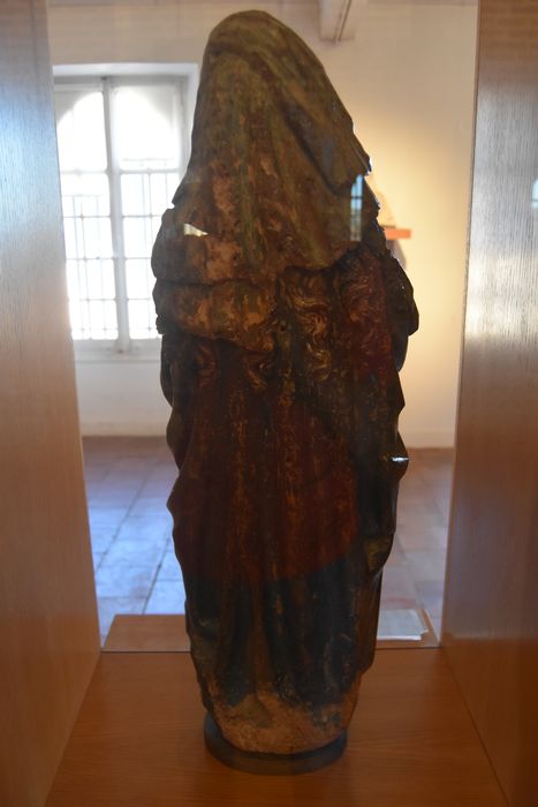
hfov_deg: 43.6
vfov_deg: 61.9
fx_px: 672
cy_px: 404
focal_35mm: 30
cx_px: 269
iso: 1800
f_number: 3.5
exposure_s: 1/60
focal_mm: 20
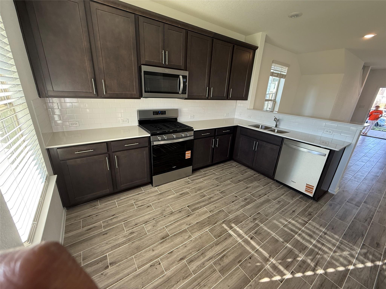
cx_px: 193
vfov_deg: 85.7
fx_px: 156
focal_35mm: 14
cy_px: 144
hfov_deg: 102.1
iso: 160
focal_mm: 2.22
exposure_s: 1/99
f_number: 2.2
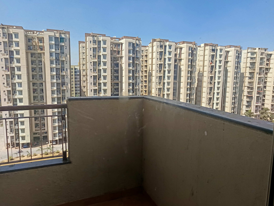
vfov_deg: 54.9
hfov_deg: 69.4
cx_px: 139
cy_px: 102
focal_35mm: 25
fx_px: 198
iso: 50
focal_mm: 5.31
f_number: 1.7
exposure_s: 1/303
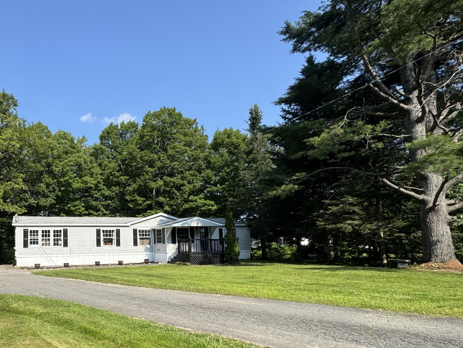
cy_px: 231
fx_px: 308
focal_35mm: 23
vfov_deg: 57.6
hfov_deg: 68.0
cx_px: 103
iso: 50
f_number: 2.2
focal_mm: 2.22
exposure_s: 1/1063
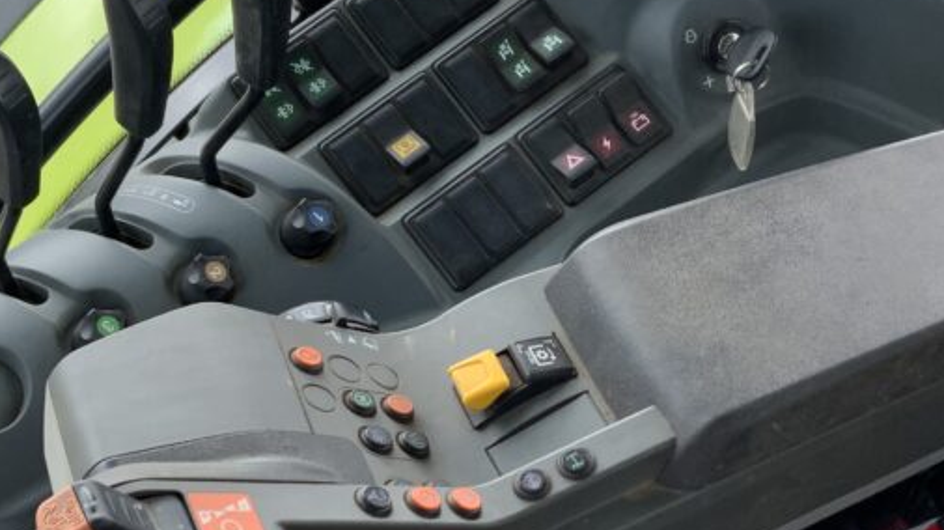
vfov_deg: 18.8
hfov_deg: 32.8
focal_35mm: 64
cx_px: 442
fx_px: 1601
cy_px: 330
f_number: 1.8
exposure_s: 1/122
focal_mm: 3
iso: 20
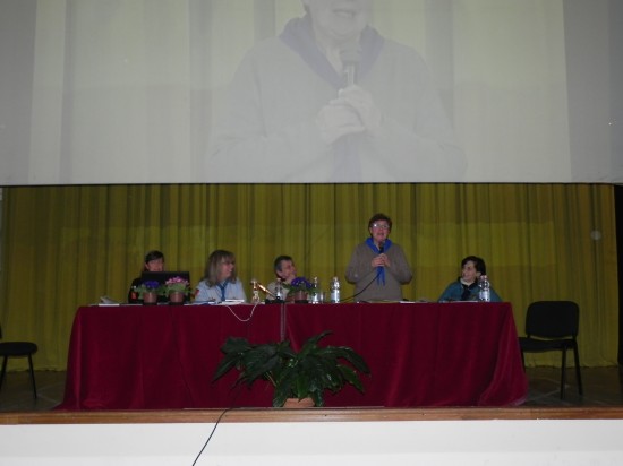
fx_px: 666
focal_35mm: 37
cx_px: 312
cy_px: 233
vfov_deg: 38.6
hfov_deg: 50.2
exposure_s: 1/30
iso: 200
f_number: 3.2
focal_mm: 6.6
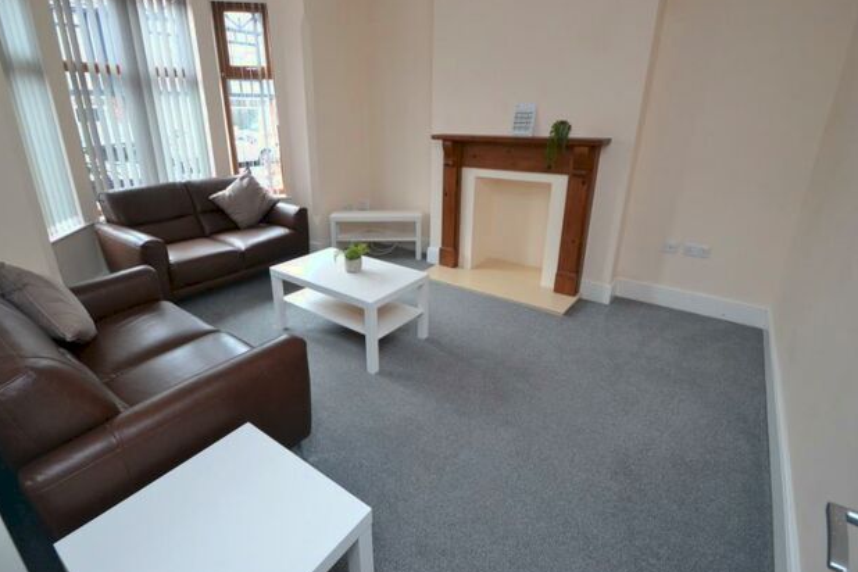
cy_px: 271
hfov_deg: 93.2
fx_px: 405
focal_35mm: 17
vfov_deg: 70.4
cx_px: 411
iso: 1600
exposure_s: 1/60
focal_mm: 10
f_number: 8
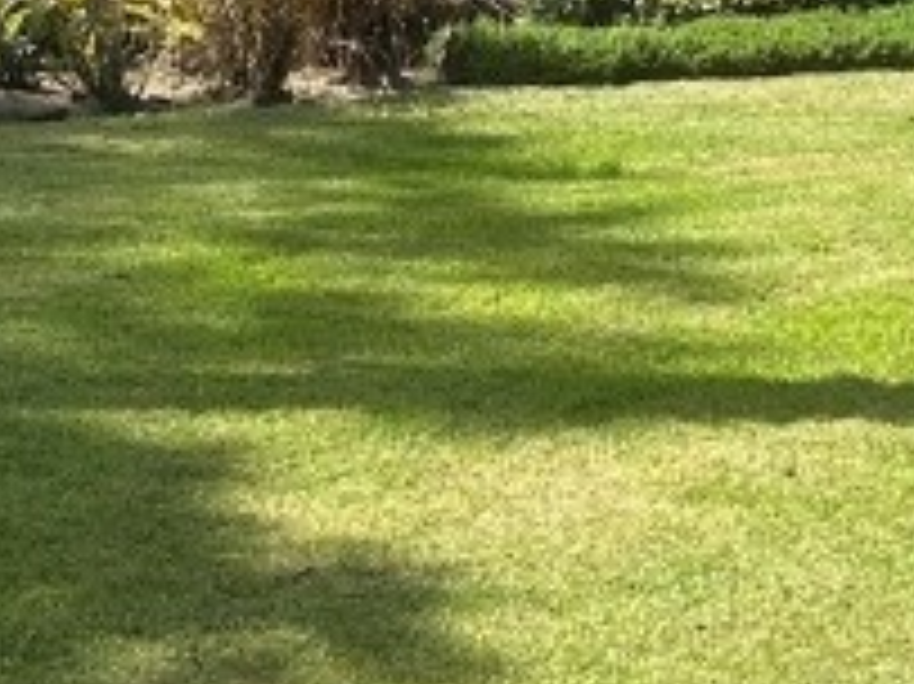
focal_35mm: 121
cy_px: -76
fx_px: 3193
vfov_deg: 12.0
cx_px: 545
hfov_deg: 16.3
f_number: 1.78
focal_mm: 6.86
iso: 80
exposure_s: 1/2110
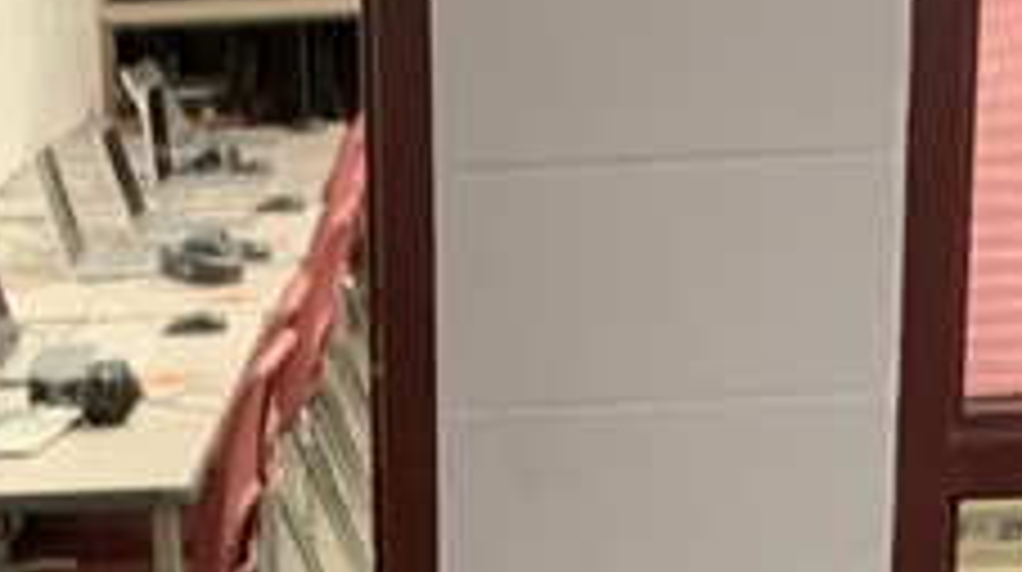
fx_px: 3464
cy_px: 1405
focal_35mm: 128
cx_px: 41
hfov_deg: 16.5
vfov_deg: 8.6
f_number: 1.8
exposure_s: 1/30
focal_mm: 4.25
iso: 500
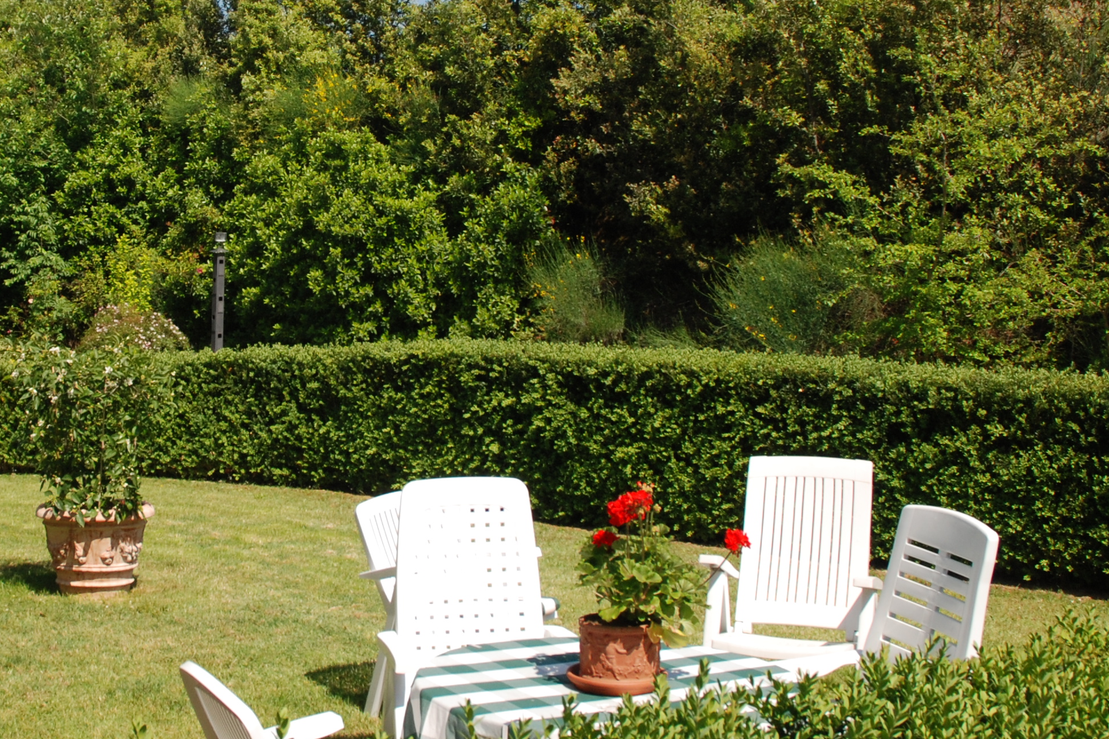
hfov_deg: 35.9
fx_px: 1663
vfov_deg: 24.9
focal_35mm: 54
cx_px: 260
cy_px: 234
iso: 200
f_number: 9
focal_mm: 18
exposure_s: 1/320
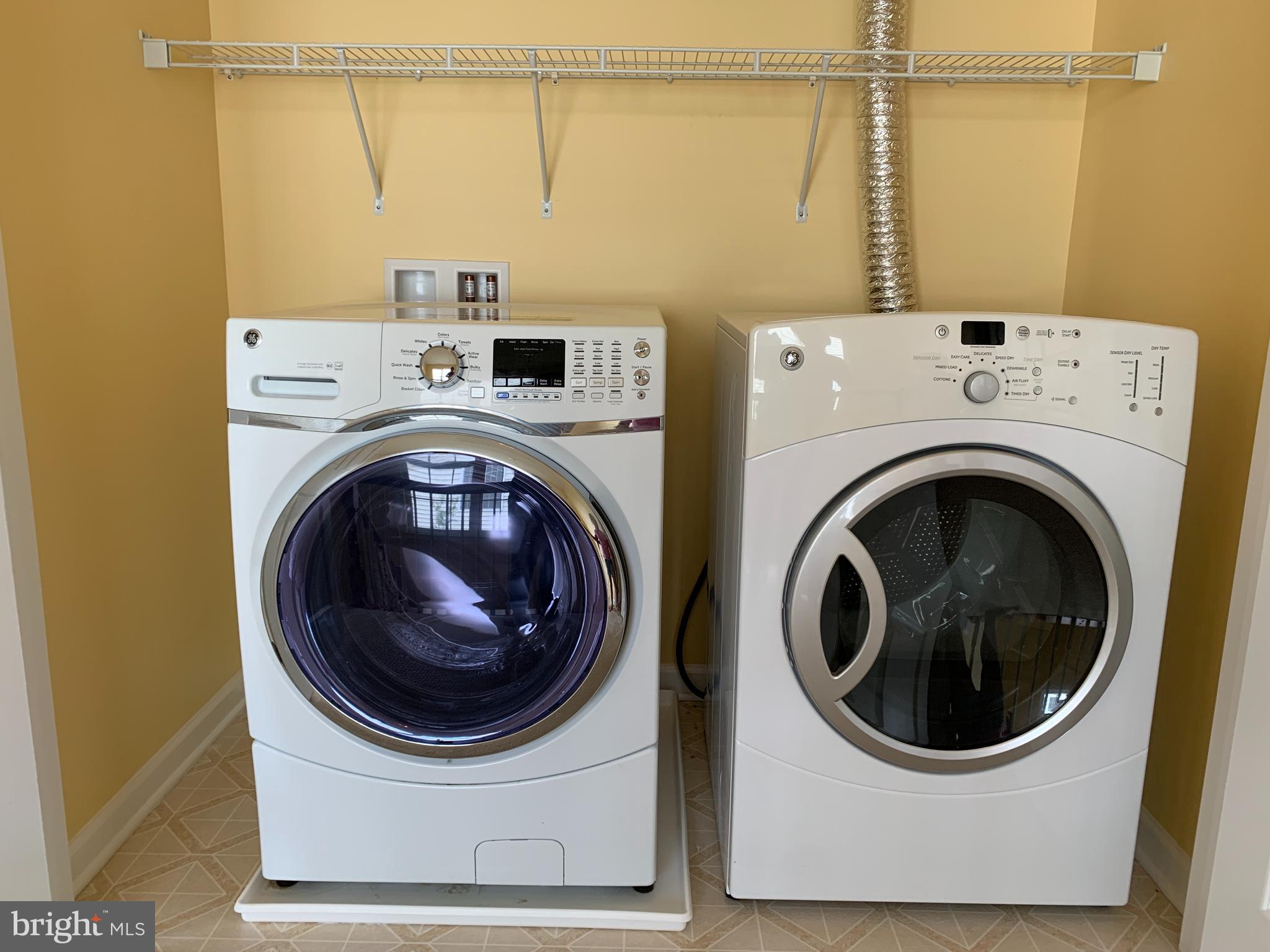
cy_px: 476
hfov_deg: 67.3
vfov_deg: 53.1
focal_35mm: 26
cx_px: 635
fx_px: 954
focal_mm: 4.25
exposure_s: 1/60
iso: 80
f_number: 1.8
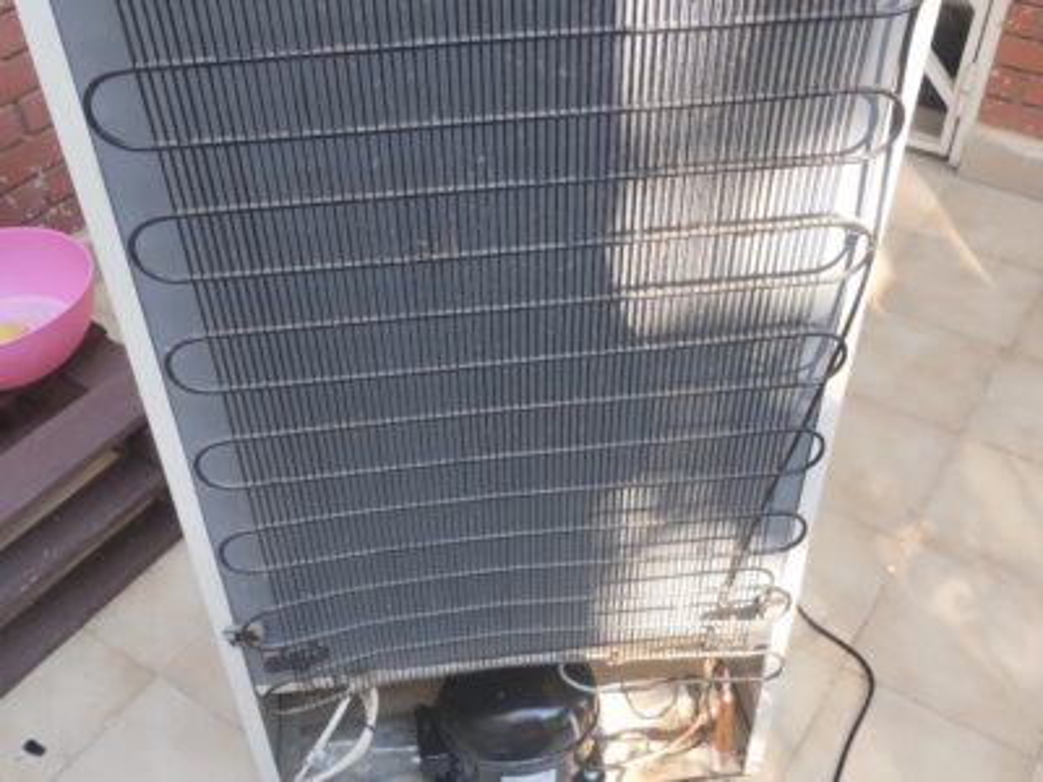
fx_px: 844
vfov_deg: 49.7
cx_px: 522
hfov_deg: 63.4
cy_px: 391
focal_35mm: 28
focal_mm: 4.27
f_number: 1.8
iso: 259
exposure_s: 1/33
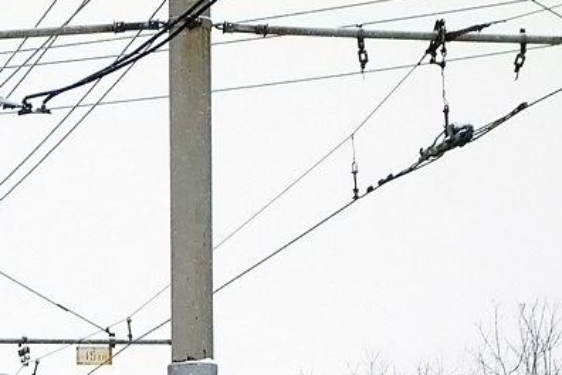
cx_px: -173
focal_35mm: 303
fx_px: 4730
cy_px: 551
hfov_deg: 6.7
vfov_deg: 4.5
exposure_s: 1/500
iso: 400
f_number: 4.9
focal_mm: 37.1
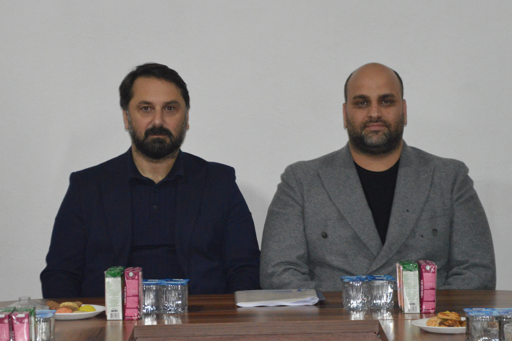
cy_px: 170
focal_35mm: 99
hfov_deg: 20.6
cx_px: 256
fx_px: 1408
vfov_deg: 13.8
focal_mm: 66
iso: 2200
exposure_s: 1/60
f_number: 5.3
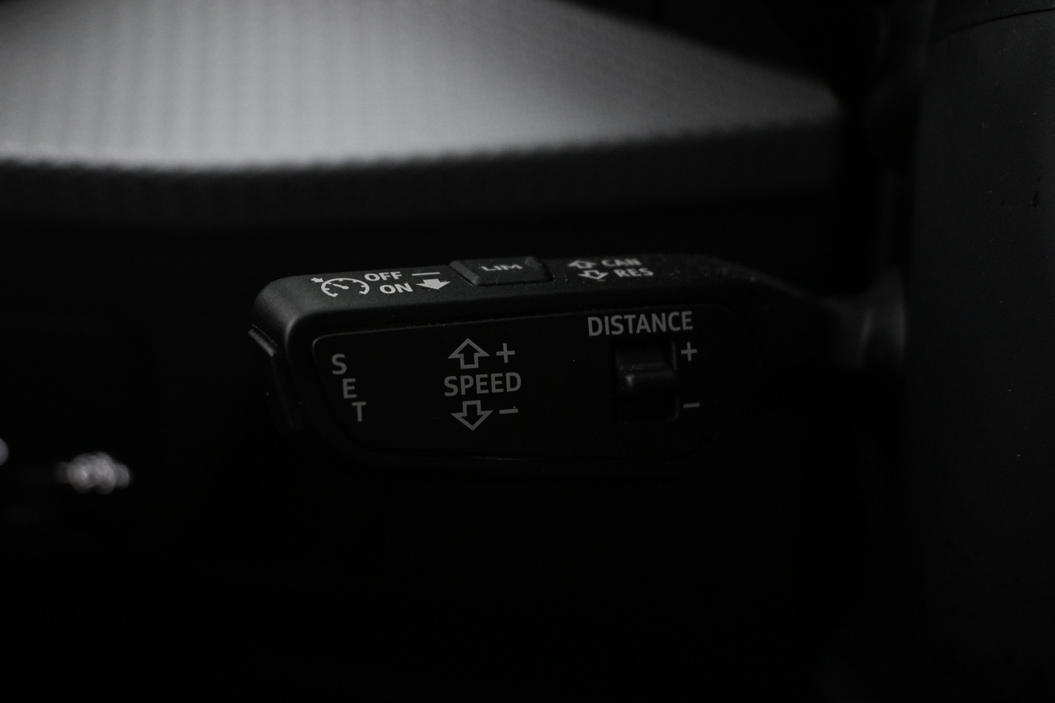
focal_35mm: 47
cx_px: 527
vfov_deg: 28.5
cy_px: 322
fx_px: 1386
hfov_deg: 41.7
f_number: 4.5
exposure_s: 1/25
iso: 1600
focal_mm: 27.5
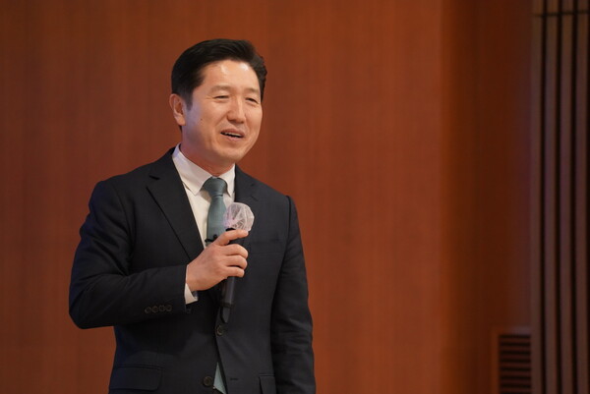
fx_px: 2821
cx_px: 295
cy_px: 197
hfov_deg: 11.9
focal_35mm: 172
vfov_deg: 8.0
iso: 8000
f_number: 4
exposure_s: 1/200
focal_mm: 172
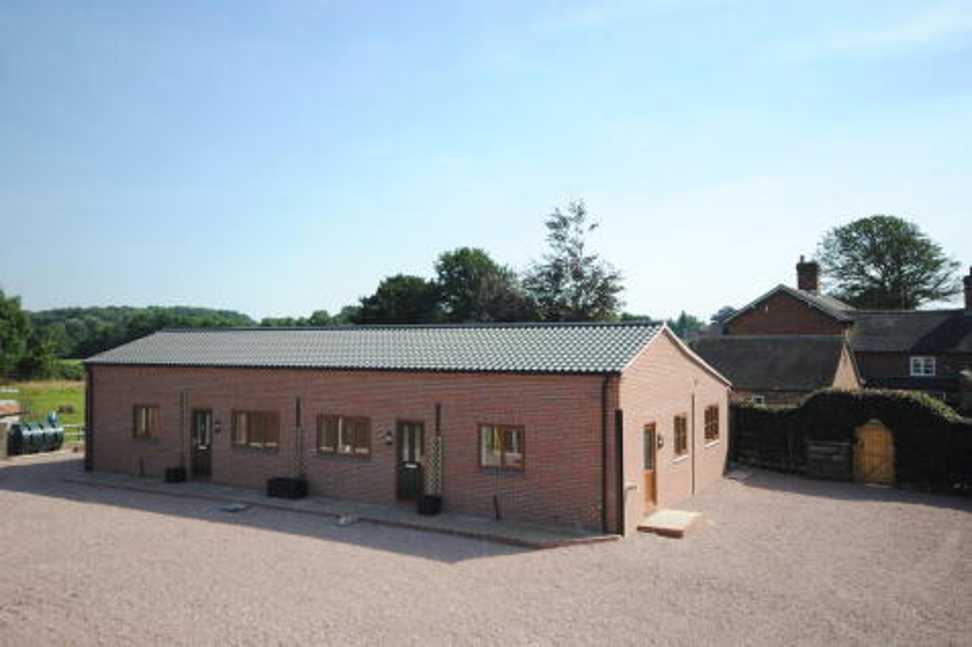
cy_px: 324
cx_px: 486
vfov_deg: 43.6
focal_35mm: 30
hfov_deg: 61.9
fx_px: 810
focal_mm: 20
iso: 100
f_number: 7.1
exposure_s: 1/200
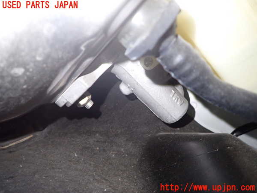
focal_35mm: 25
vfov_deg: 54.9
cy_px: 96
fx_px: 186
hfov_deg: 69.4
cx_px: 128
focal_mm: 4.5
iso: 400
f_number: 2
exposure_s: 1/30
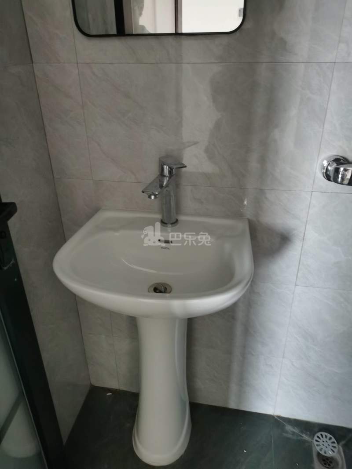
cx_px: 176
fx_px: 366
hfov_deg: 51.3
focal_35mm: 27
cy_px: 234
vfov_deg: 65.3
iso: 640
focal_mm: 5.58
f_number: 1.8
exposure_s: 1/25
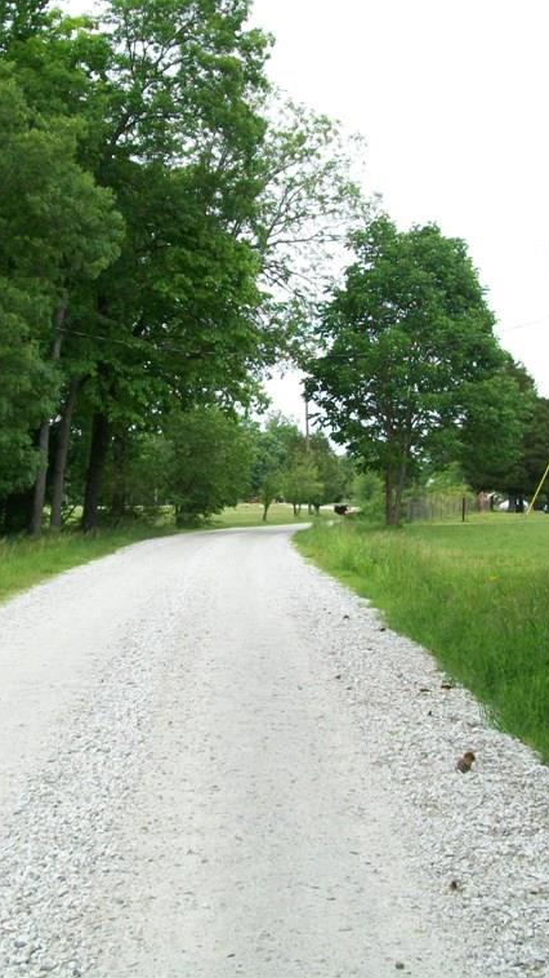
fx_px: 1373
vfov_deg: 39.2
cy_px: 484
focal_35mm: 53
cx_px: 133
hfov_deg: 22.4
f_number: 2.7
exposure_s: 1/400
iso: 64
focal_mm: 6
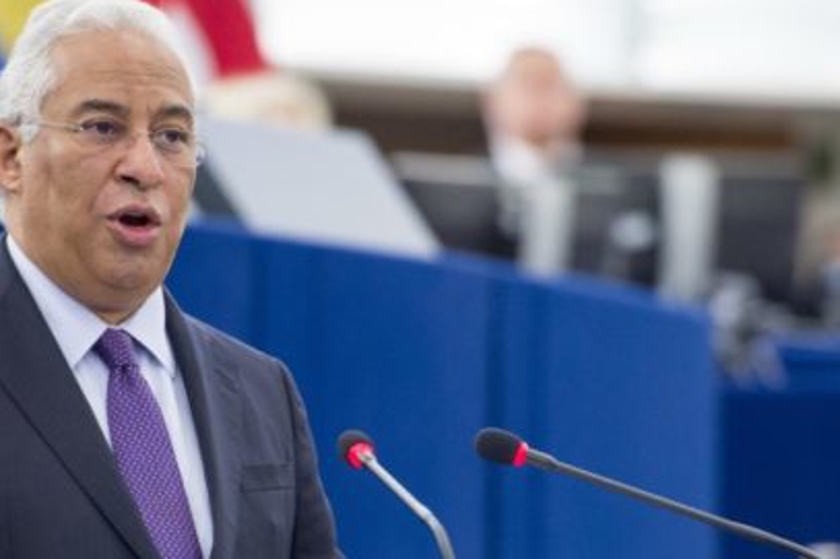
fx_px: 8793
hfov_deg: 5.5
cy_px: 459
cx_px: 394
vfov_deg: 3.6
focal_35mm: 377
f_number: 3.5
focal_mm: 200
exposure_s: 1/320
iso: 3200
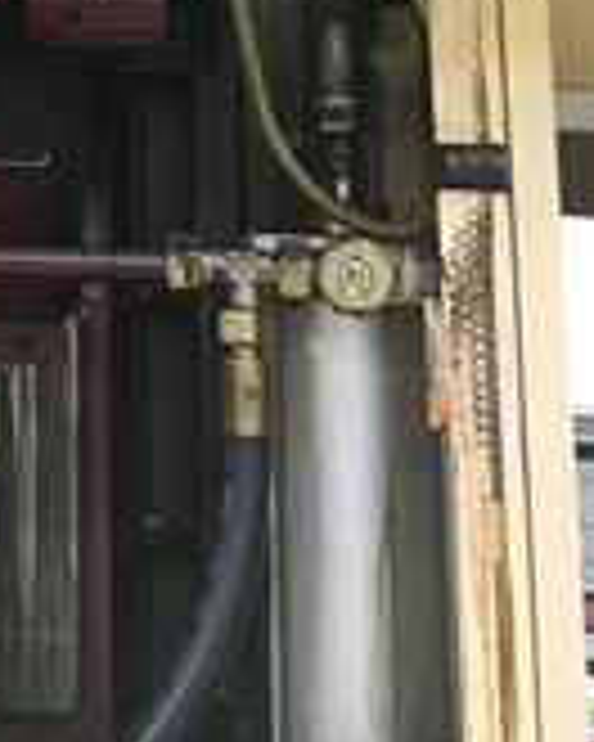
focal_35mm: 86
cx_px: -227
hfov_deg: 16.6
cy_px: -202
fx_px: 1890
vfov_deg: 20.5
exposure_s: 1/20
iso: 200
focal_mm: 4.15
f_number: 2.2
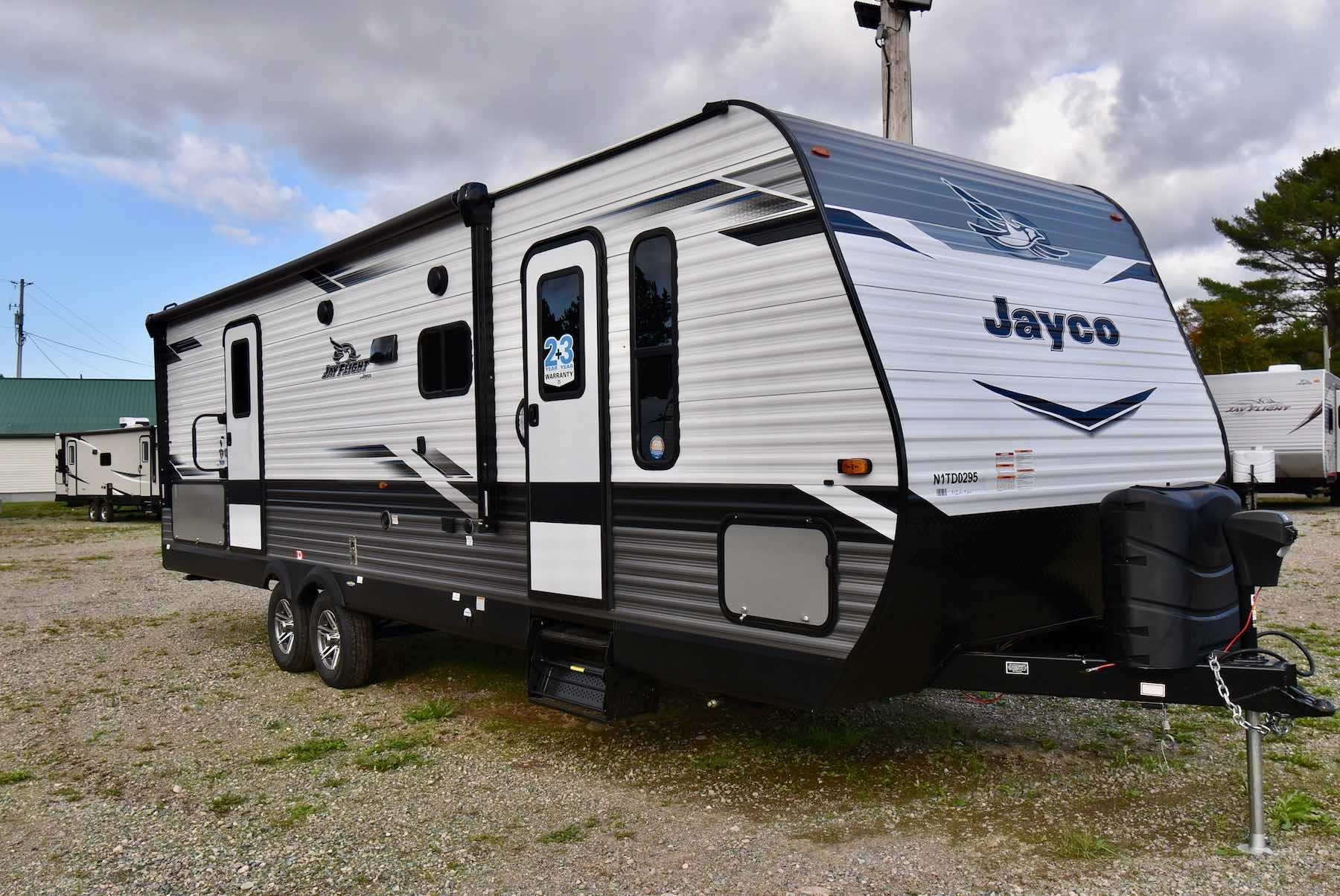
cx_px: 670
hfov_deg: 61.9
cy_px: 448
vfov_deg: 43.7
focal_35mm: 30
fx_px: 1117
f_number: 8
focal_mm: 20
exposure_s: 1/250
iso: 200
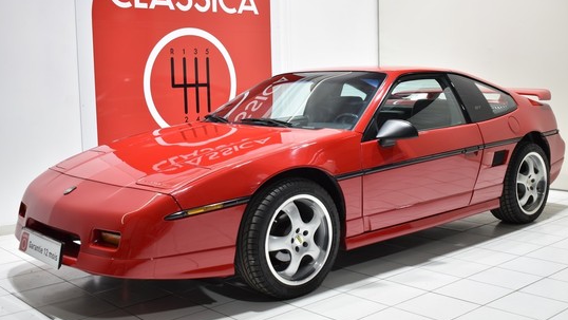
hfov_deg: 45.5
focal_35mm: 45
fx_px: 678
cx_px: 286
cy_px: 154
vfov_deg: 26.5
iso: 100
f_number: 4.2
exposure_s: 1/15
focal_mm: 28
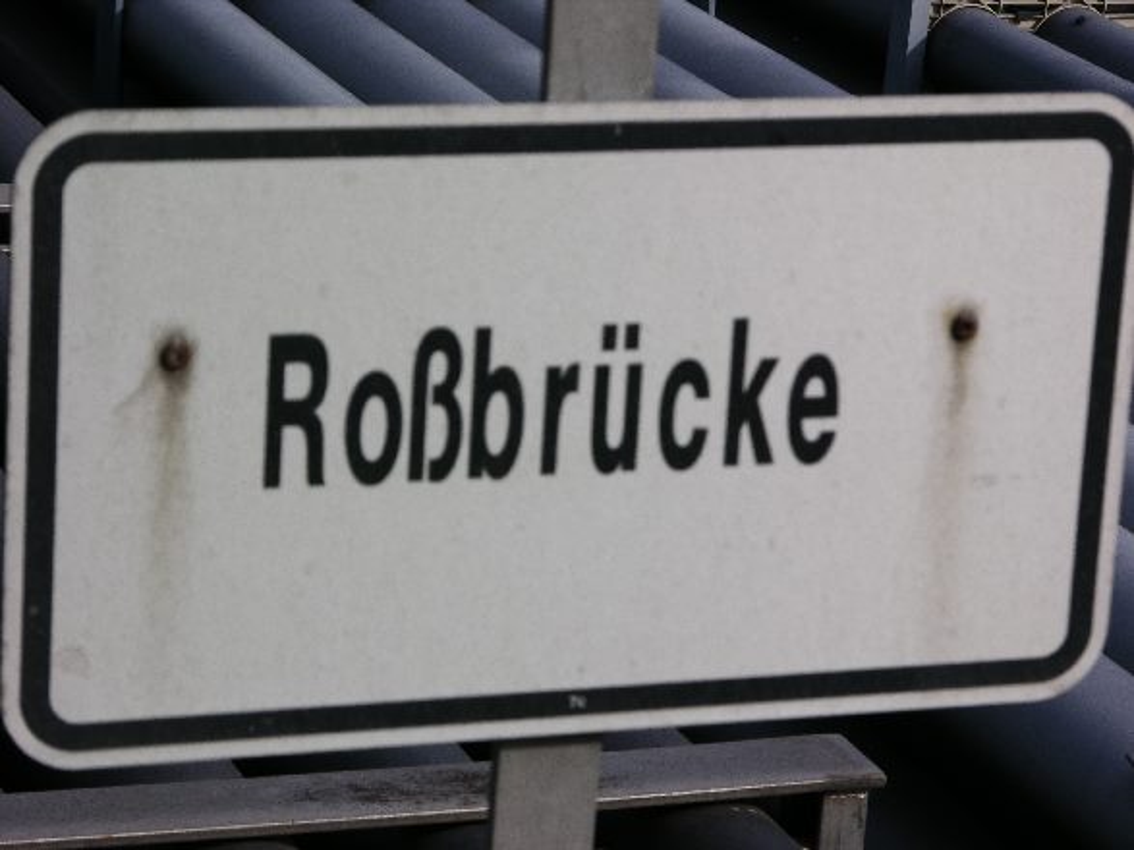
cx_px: 567
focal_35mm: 150
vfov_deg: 9.9
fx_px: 4913
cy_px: 425
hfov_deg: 13.2
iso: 50
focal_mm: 37.7
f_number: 6.9
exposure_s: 1/222
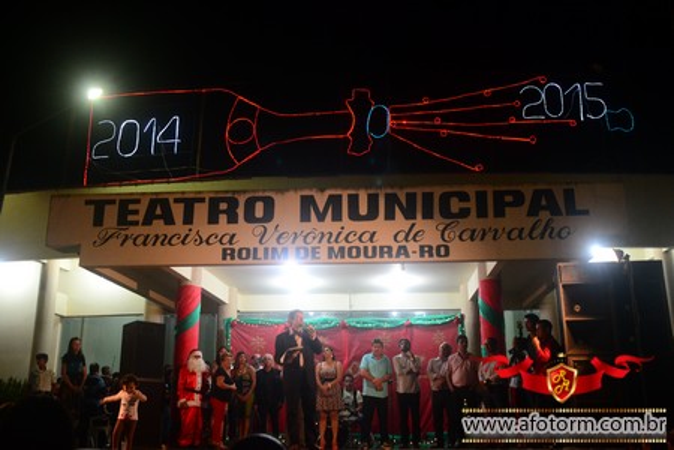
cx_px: 337
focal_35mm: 39
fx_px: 730
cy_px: 225
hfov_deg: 49.6
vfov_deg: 34.2
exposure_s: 1/60
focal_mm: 26
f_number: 4.5
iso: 1600
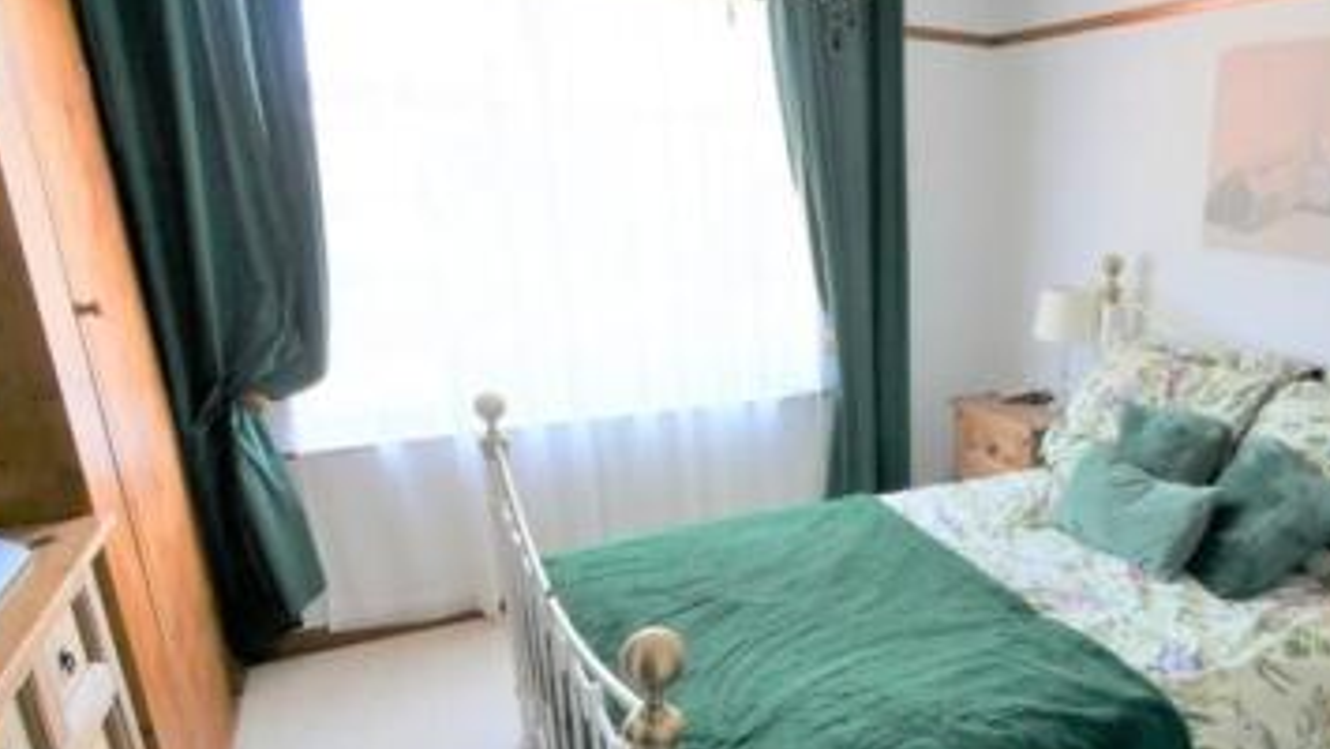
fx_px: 882
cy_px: 470
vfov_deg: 45.6
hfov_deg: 69.8
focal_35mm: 25
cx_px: 974
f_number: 4
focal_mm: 7
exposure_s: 1/60
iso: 320
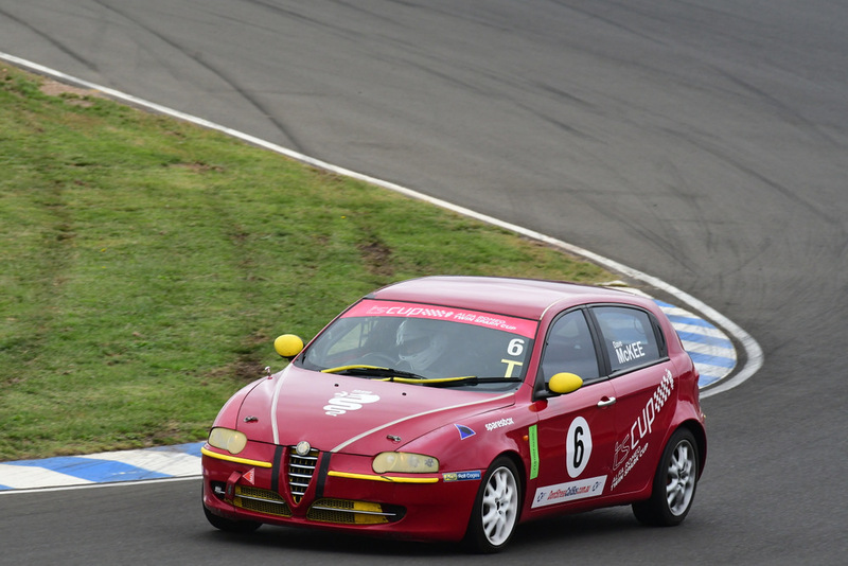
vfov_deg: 2.0
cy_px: 283
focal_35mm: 690
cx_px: 424
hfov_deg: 3.0
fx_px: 16258
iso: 1000
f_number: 11
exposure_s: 1/640
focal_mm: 460
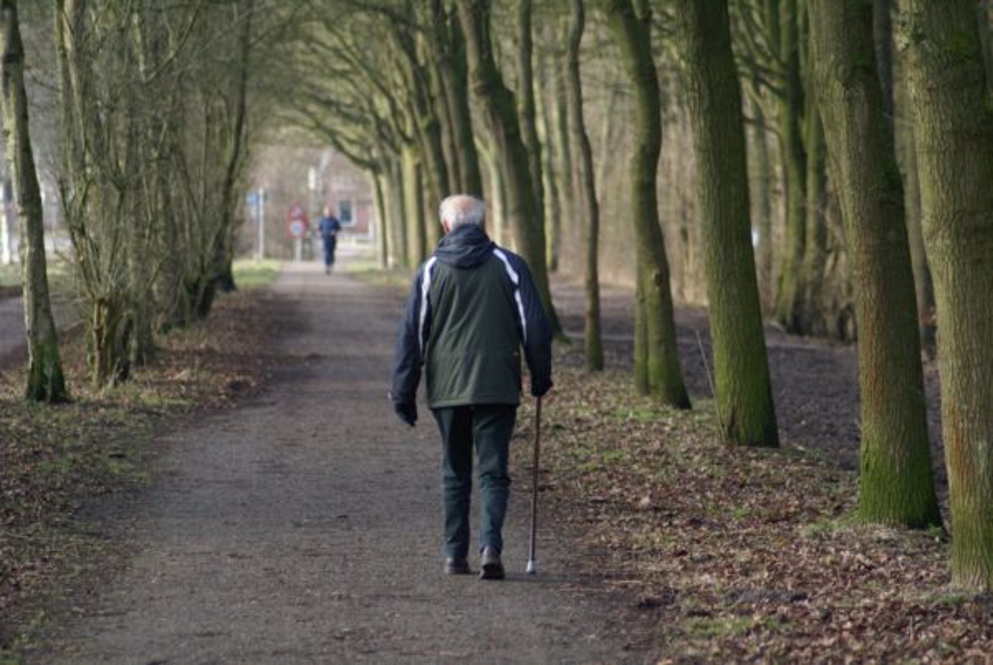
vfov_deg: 5.7
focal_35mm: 240
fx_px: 6630
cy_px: 332
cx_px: 496
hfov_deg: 8.6
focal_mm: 160
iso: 250
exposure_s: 1/250
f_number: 4.5
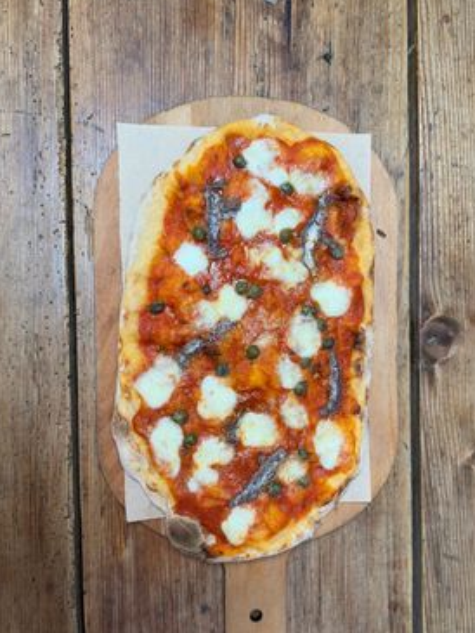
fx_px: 512
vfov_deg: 63.2
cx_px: 264
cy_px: 354
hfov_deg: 49.7
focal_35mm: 28
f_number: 1.78
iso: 125
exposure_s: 1/100
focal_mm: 6.86
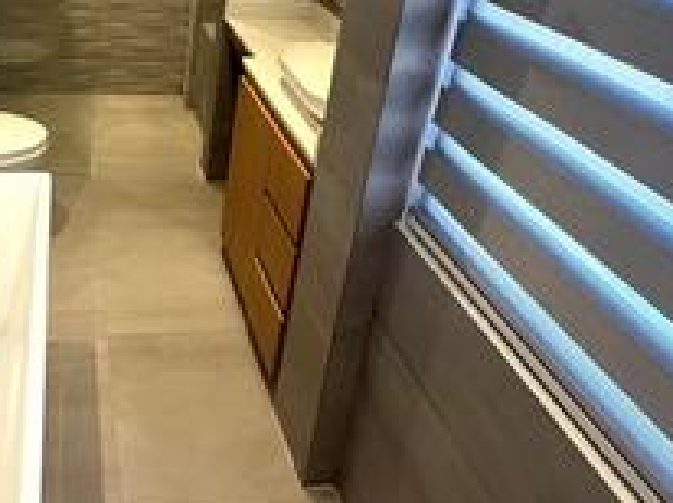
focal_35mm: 34
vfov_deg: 38.4
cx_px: 144
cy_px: 34
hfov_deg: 51.0
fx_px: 660
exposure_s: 1/120
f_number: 2.2
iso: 320
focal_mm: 2.22
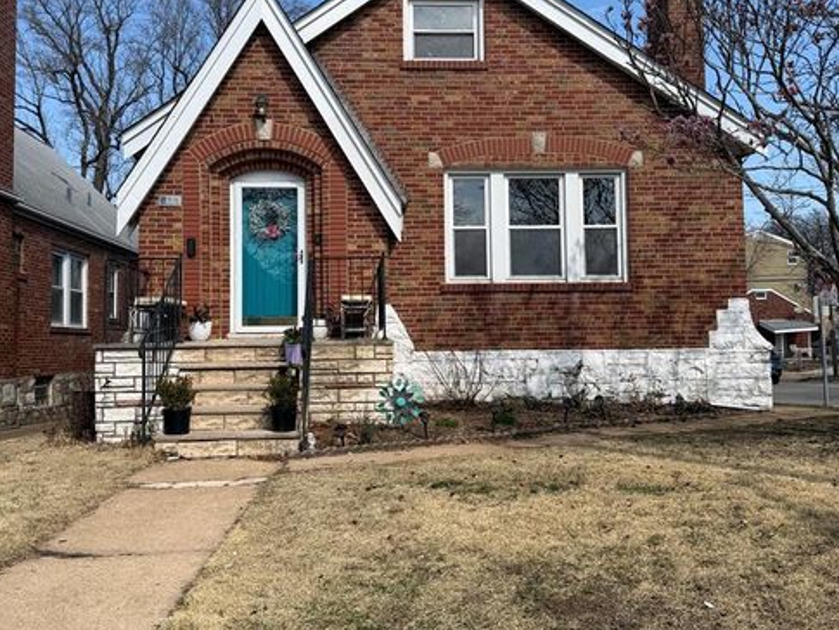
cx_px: 417
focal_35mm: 33
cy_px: 283
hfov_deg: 55.3
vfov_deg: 42.9
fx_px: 800
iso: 80
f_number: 1.78
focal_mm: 6.76
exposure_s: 1/3759
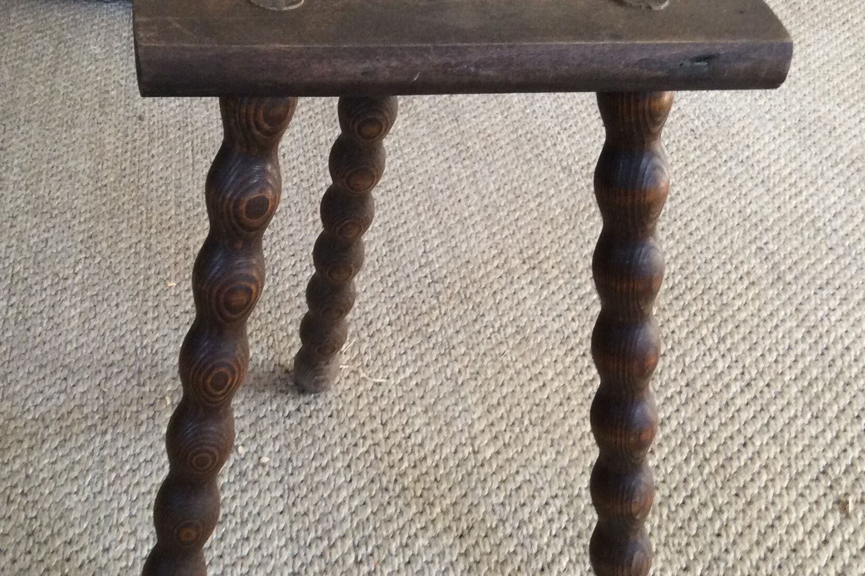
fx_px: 1249
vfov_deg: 26.0
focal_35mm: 52
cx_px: 346
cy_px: 267
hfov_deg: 38.0
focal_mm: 3.3
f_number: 2.4
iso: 100
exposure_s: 1/25
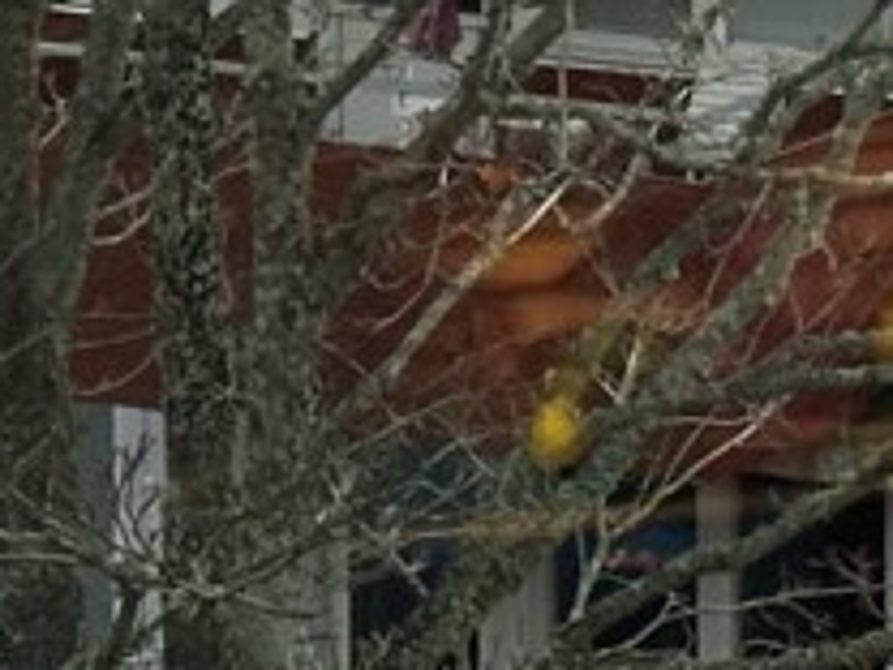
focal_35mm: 333
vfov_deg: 4.2
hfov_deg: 5.9
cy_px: -1619
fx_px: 8591
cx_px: 1284
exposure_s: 1/953
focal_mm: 6.86
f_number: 1.78
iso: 64
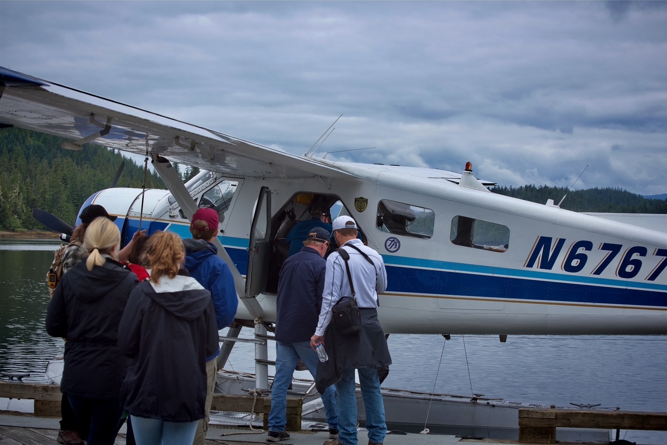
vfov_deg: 19.5
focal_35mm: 70
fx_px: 1297
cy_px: 222
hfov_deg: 28.8
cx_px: 334
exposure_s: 1/250
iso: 100
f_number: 8
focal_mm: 70
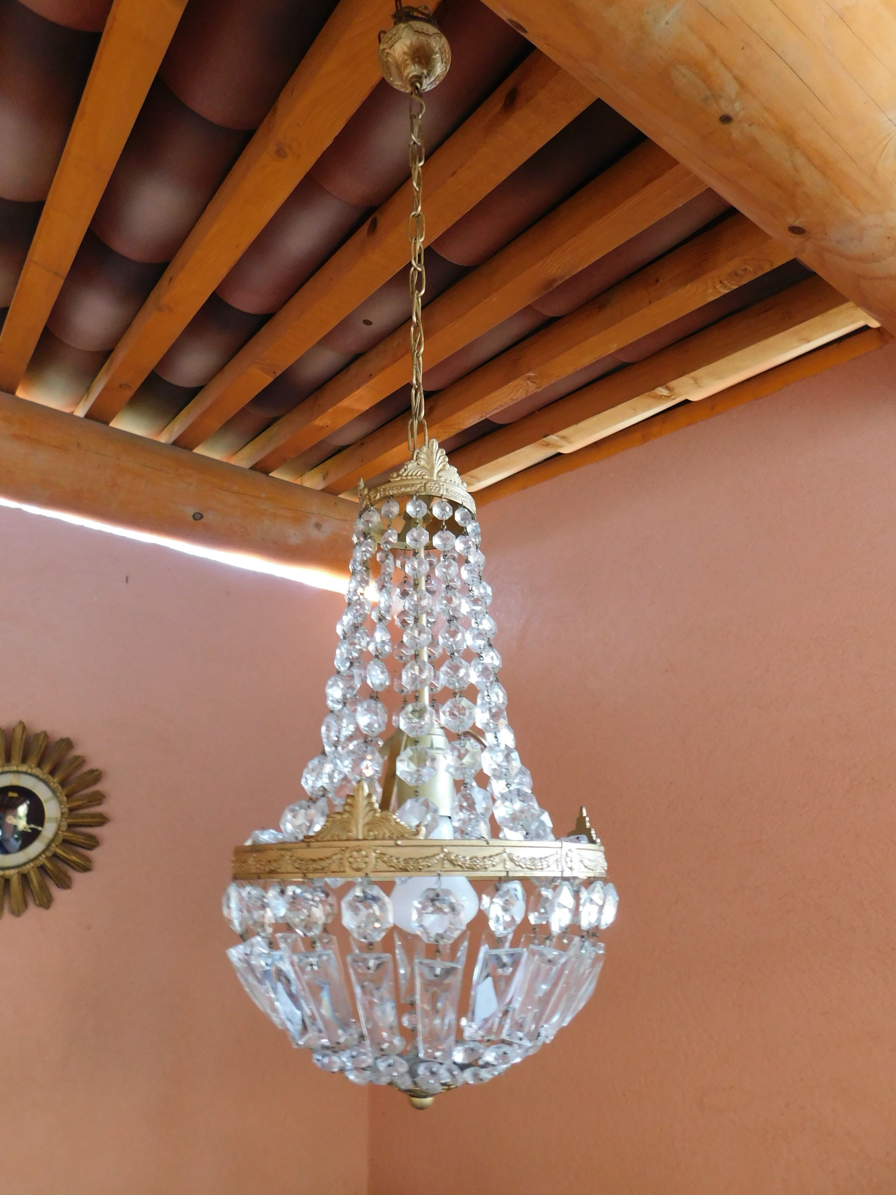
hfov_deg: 58.9
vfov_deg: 73.9
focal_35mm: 23
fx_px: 794
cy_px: 598
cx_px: 448
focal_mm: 4
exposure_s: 1/30
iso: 280
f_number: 3
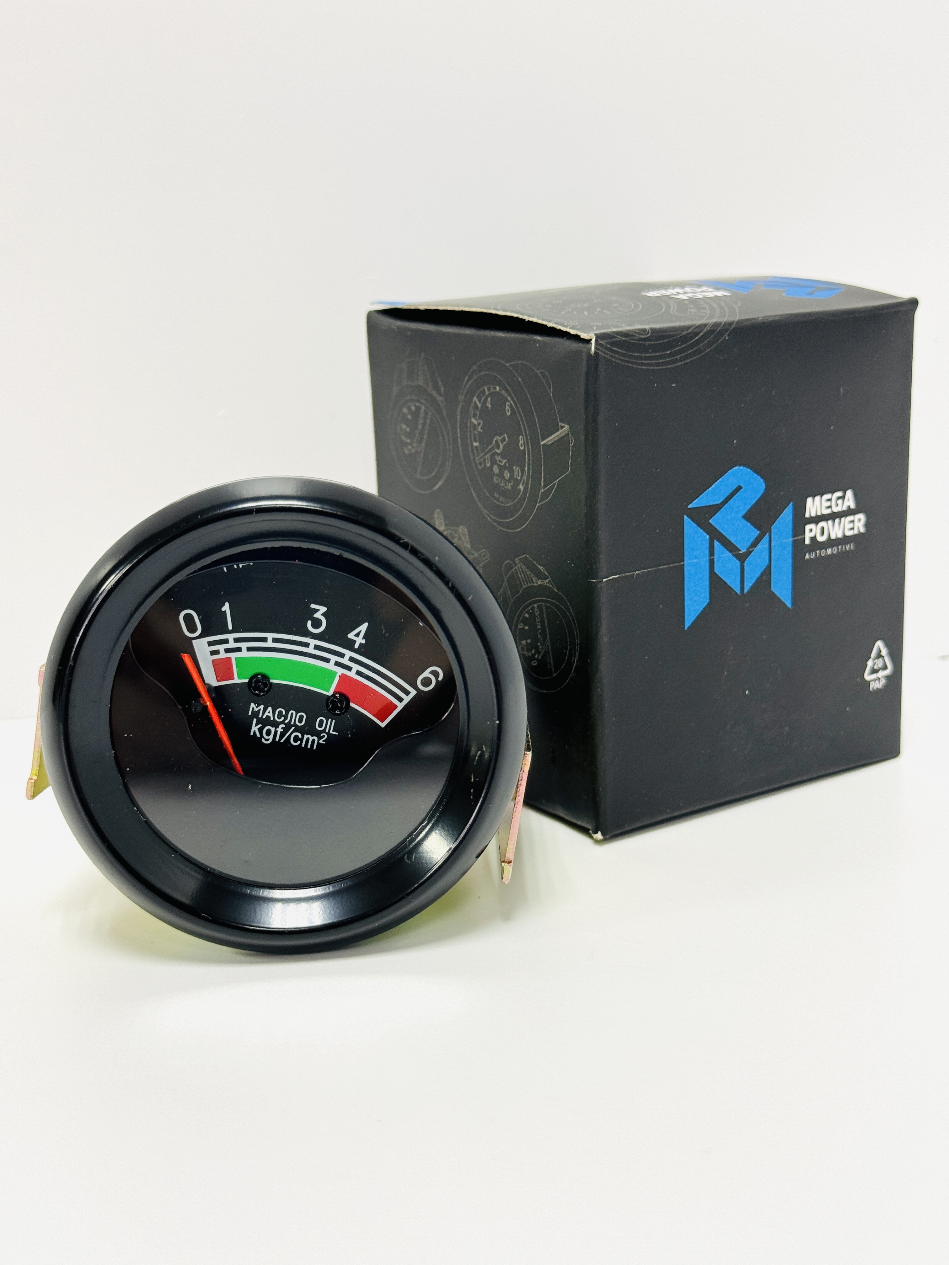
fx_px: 1755
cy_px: 632
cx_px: 474
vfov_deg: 39.7
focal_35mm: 48
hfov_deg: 30.3
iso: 100
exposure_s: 1/100
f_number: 1.78
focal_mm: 6.76
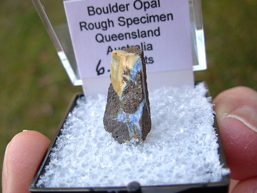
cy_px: 96
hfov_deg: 49.0
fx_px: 282
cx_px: 128
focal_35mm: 38
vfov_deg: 37.7
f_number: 2.9
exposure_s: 1/235
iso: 50
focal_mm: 6.3
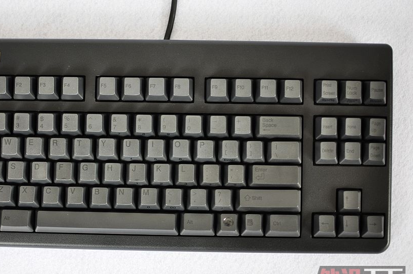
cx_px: 160
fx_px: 740
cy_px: 143
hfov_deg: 31.1
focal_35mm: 65
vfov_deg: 21.0
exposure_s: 1/50
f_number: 1.8
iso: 200
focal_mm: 35
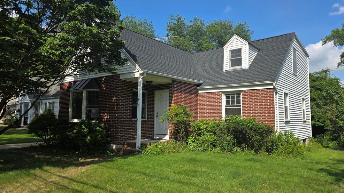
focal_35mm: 26
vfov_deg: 44.4
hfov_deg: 71.9
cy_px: 97
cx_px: 176
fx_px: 237
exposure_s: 1/5296
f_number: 1.7
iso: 80
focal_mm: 6.3
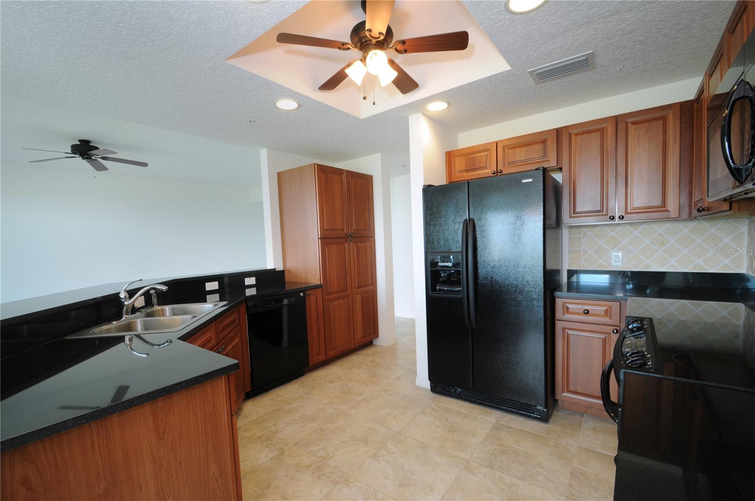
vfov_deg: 77.2
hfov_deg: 100.5
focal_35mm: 15
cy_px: 250
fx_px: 314
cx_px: 378
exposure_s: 1/3
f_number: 11
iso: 200
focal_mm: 10
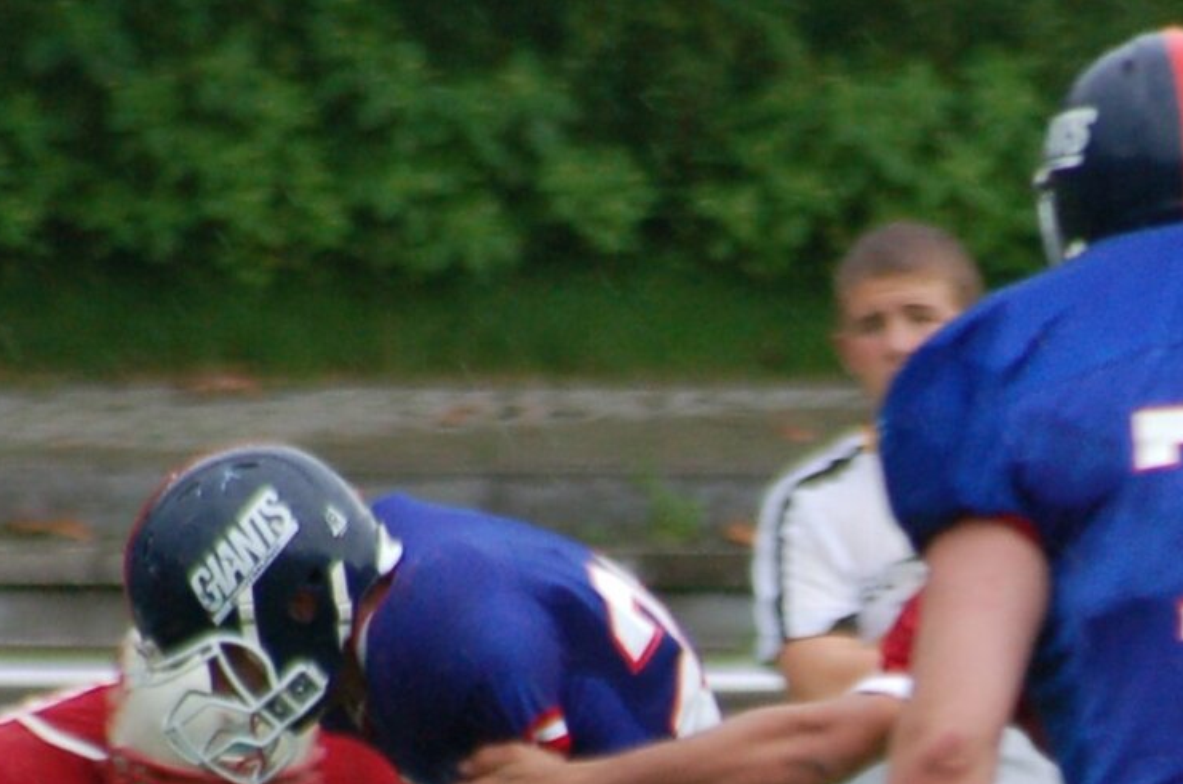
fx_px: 43874
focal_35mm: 1338
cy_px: 1138
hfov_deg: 1.5
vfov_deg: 1.0
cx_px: 1253
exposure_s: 1/320
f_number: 5.6
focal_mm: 300
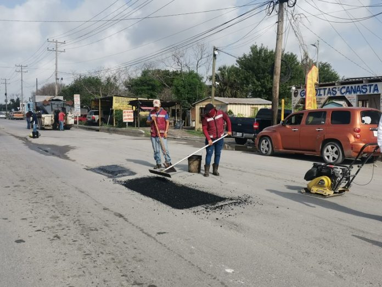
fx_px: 397
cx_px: 191
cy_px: 144
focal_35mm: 36
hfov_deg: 51.4
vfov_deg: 39.7
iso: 50
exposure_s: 1/1852
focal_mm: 4.75
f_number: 1.8
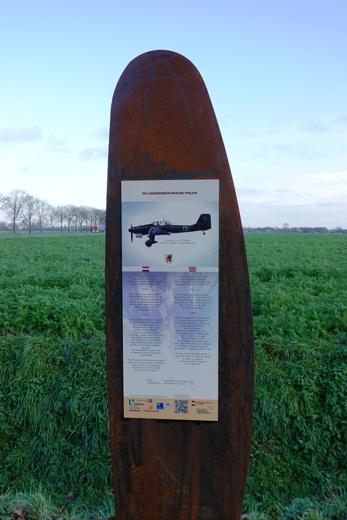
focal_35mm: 30
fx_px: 434
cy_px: 260
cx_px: 174
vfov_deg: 61.9
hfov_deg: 43.6
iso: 125
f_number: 4.5
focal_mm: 11.29
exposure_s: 1/200
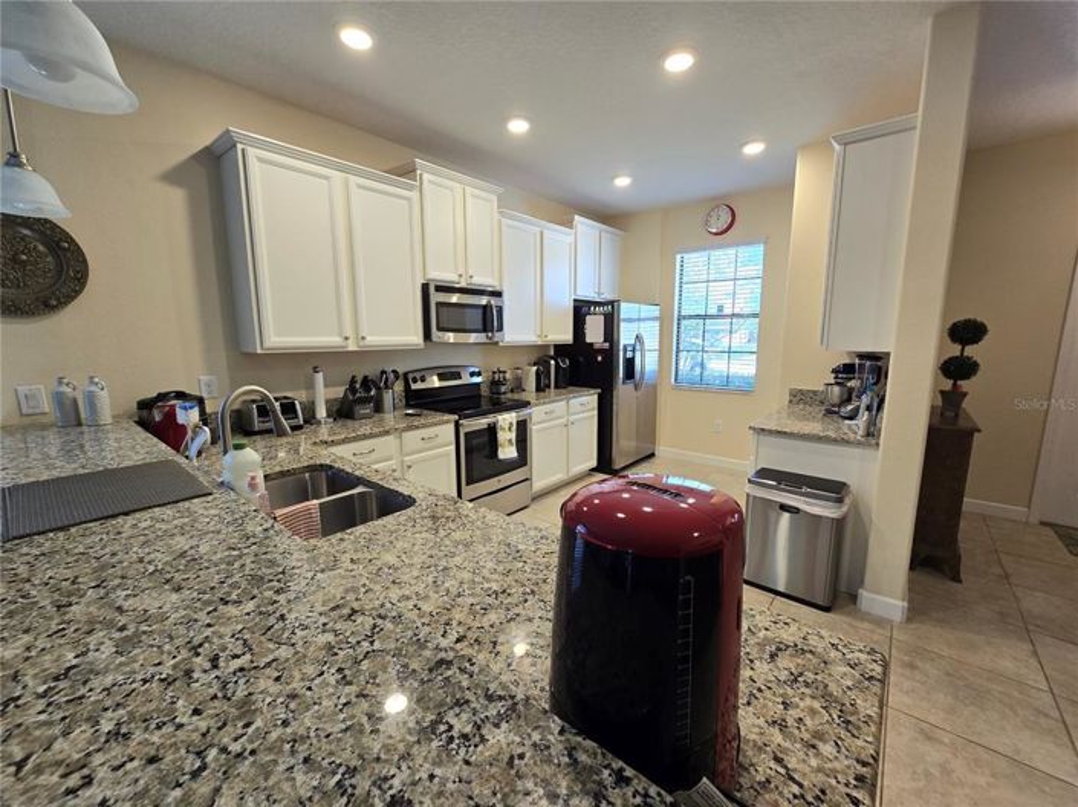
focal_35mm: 13
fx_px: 405
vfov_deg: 89.9
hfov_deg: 106.2
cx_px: 539
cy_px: 404
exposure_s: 1/60
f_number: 2.2
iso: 125
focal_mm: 2.2
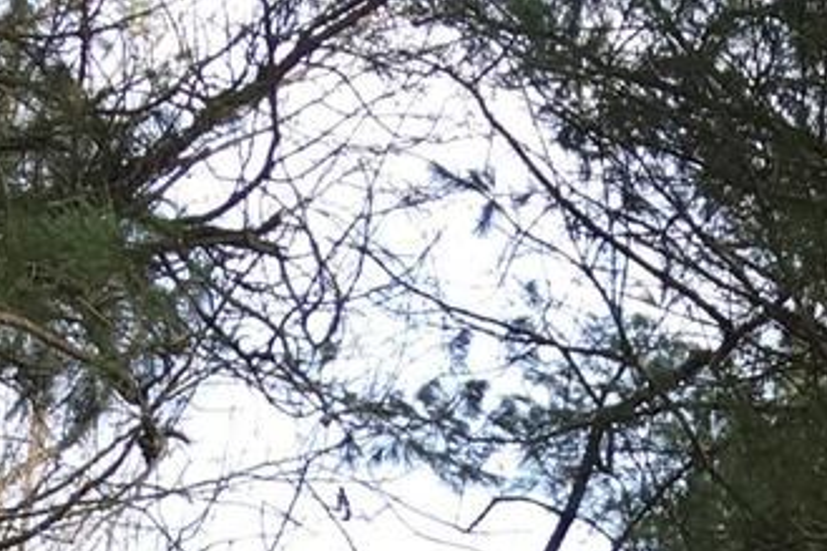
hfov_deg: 14.5
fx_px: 3237
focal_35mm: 141
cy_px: 1930
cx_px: 550
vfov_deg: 7.7
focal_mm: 4.15
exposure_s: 1/243
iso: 25
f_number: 2.2
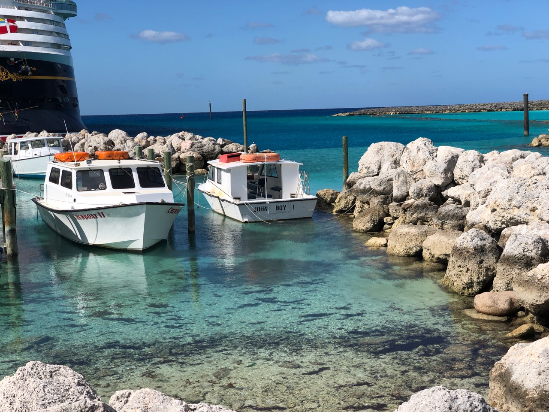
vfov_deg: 28.0
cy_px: 206
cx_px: 274
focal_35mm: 52
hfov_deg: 36.8
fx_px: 825
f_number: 2.4
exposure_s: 1/1799
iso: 16
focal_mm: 6
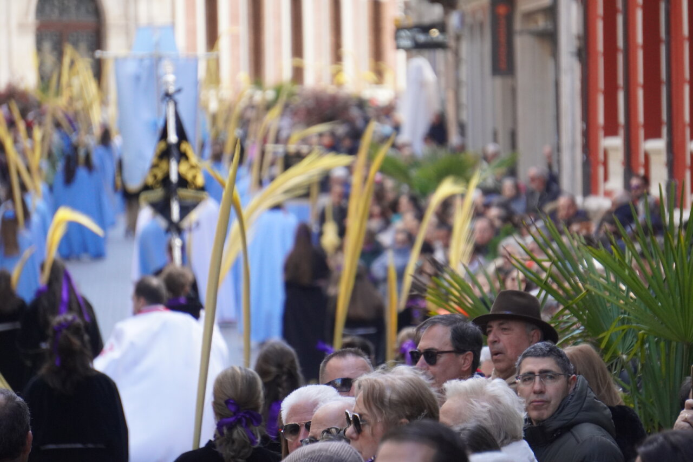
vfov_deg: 4.4
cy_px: 231
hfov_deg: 6.5
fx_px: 6063
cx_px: 346
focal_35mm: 315
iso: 1600
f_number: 6.3
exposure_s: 1/400
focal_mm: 210
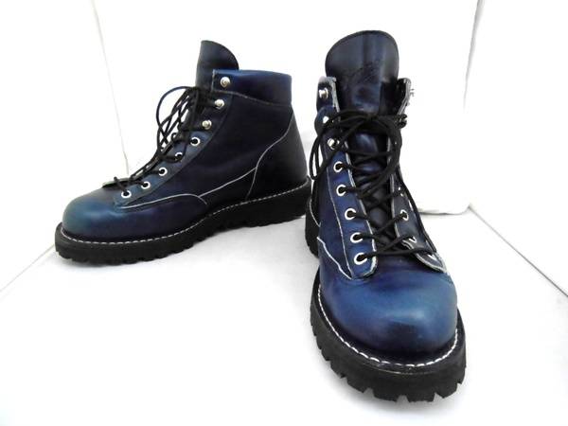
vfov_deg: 54.9
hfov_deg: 69.4
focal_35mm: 25
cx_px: 284
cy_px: 213
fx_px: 410
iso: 1600
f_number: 3.5
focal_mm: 4.5
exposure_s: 1/500
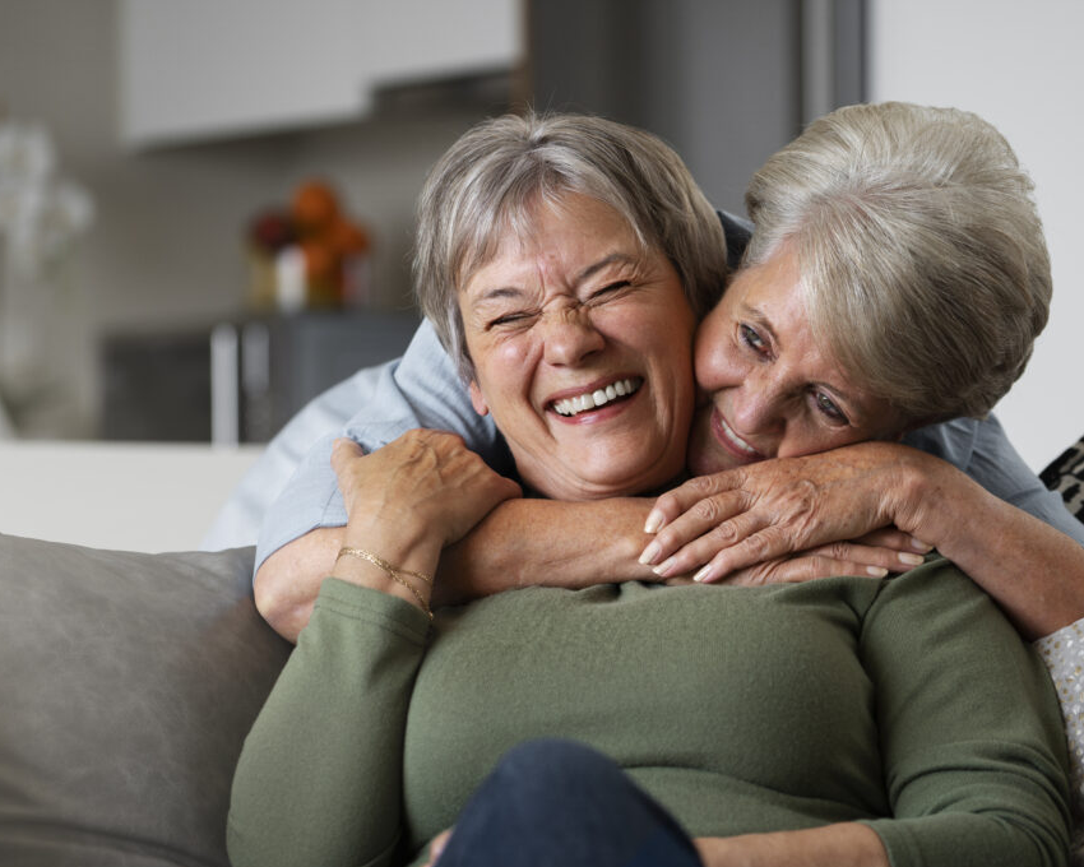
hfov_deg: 12.4
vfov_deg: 10.0
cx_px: 555
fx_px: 4973
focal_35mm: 155
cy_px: 434
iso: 200
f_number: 4
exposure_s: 1/200
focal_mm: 137
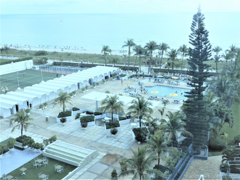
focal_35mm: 38
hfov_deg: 49.0
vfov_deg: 37.7
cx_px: 120
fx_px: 263
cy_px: 90
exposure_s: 1/500
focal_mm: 6.7
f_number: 4
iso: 160
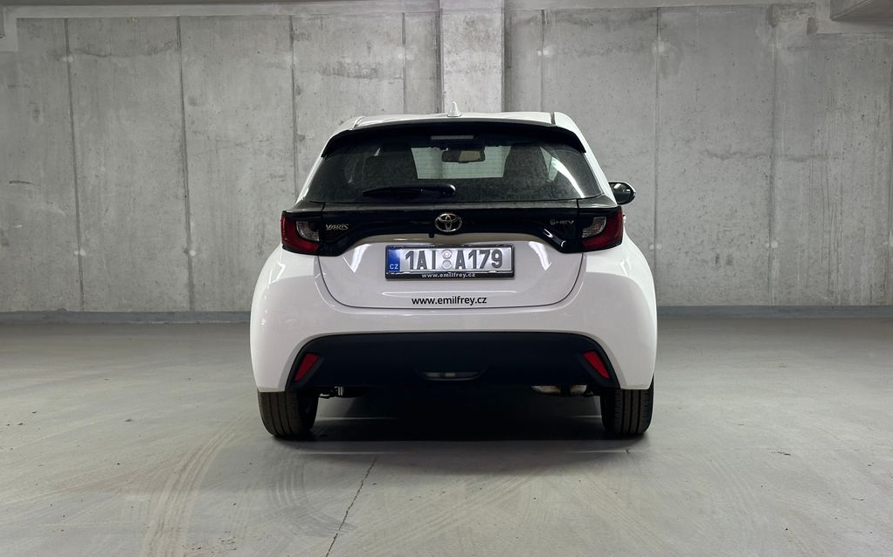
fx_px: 1241
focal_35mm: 51
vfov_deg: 25.3
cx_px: 446
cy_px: 320
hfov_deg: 39.6
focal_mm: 6.86
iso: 200
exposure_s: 1/50
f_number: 1.78
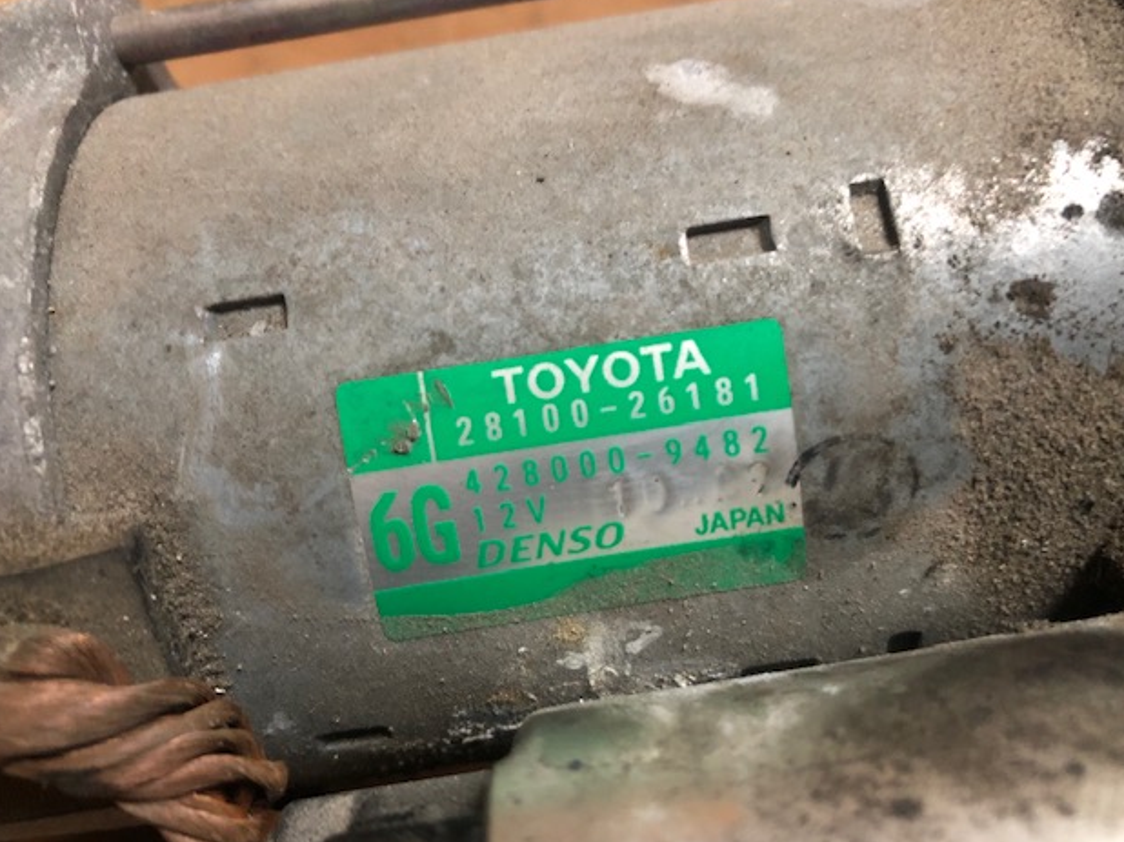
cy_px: 424
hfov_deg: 61.7
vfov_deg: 48.2
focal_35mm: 29
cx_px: 573
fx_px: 941
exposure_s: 1/4
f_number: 1.8
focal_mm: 4
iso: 100
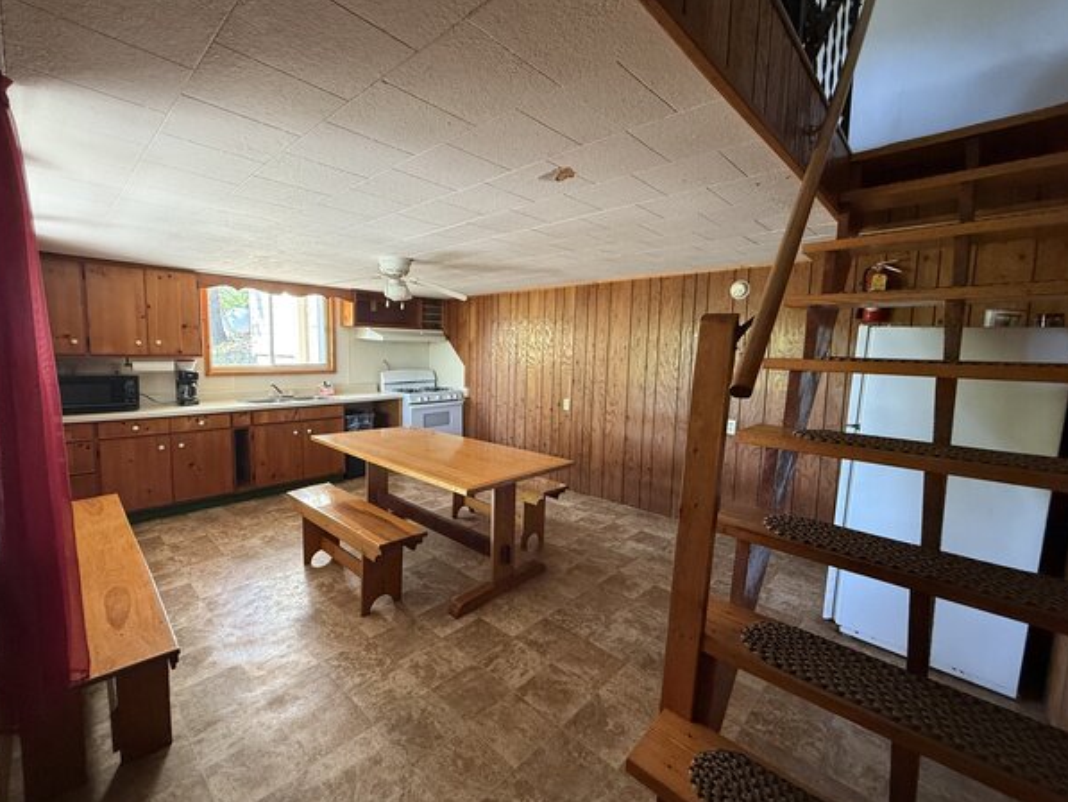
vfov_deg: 81.8
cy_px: 394
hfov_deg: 98.1
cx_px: 521
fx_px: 463
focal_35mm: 15
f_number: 2.2
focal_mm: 2.22
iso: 400
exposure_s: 1/60
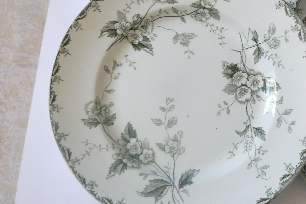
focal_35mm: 49
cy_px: 91
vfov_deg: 27.5
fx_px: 416
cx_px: 178
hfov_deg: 40.2
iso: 125
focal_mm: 6
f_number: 2.8
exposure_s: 1/30
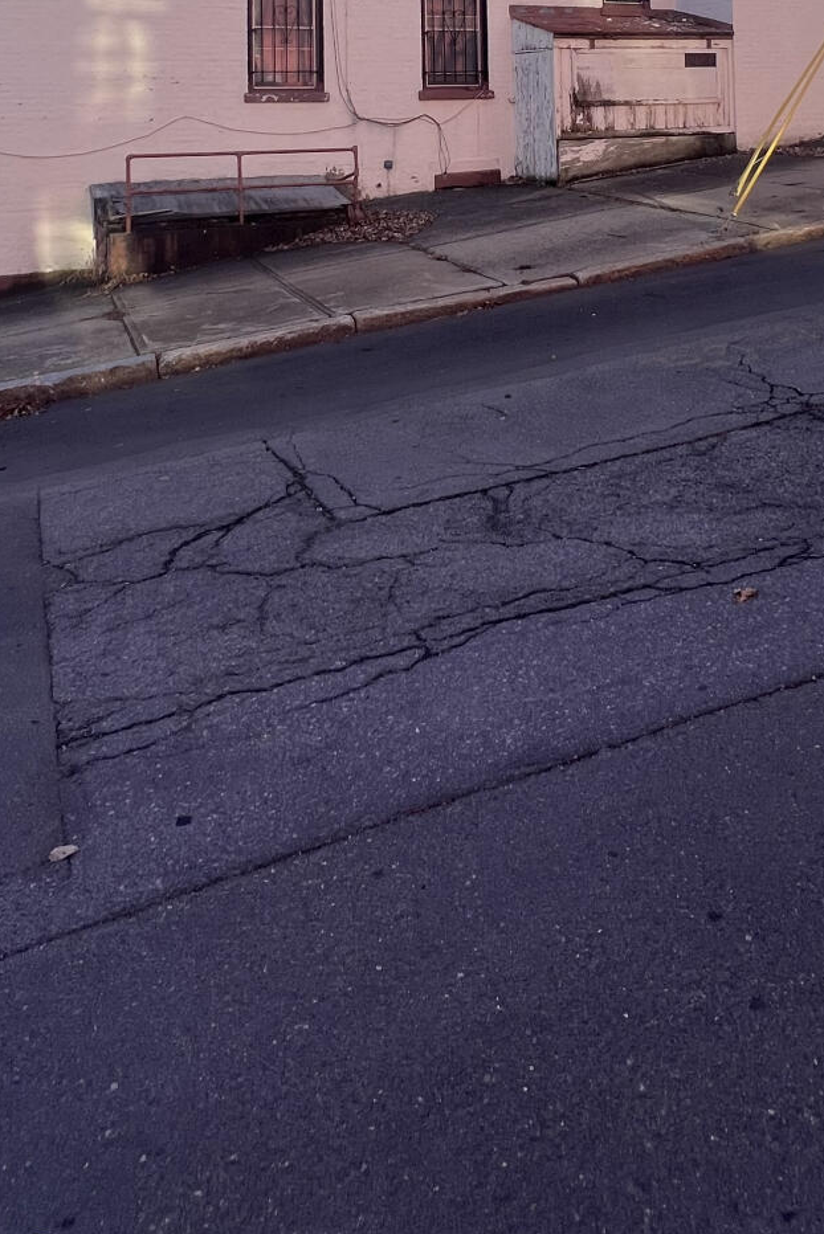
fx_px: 995
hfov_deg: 45.0
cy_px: 61
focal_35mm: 29
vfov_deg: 53.2
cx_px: 428
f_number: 1.8
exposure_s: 1/479
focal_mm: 1.57
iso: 32
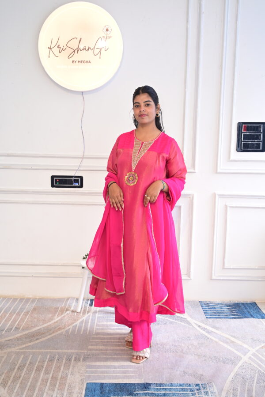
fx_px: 397
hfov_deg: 36.9
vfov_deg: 53.1
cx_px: 132
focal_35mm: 36
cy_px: 198
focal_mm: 36
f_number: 5.6
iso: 250
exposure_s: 1/125
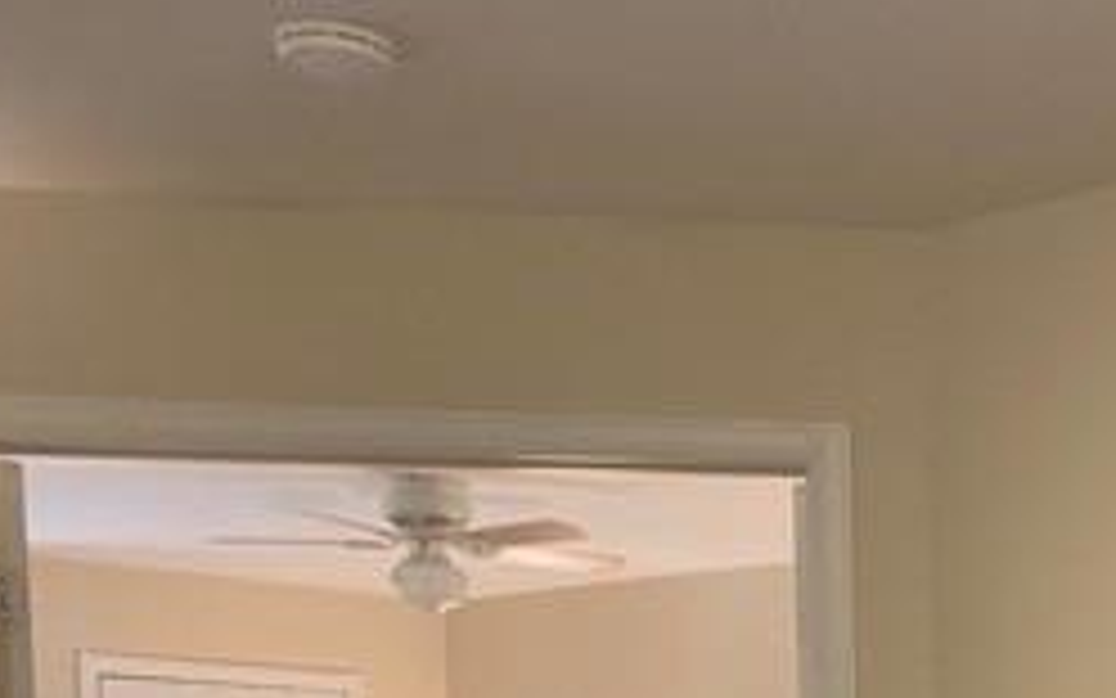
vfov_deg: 16.7
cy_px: 1045
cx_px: 1310
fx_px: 2159
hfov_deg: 26.1
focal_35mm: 71
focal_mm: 4.25
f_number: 1.8
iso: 200
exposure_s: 1/60
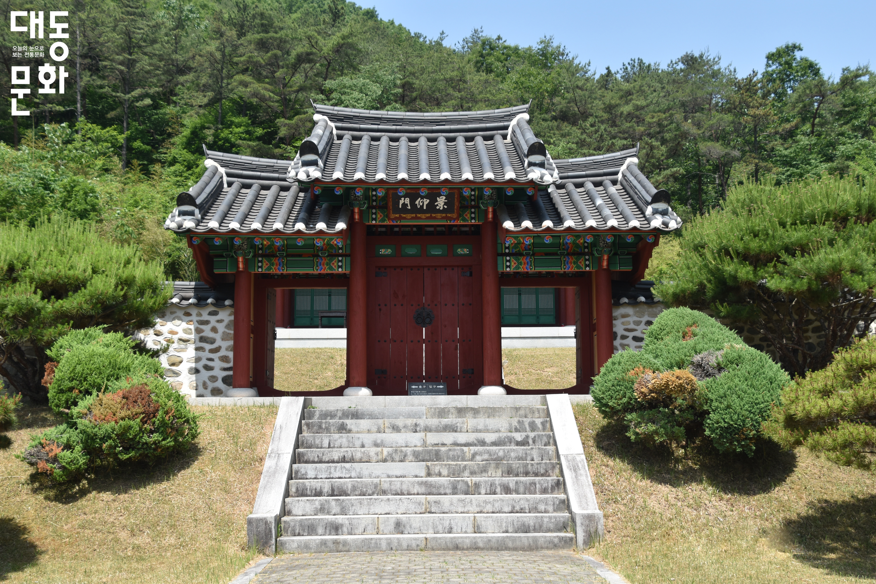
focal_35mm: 42
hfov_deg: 46.4
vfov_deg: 31.9
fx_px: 1022
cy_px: 292
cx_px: 438
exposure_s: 1/320
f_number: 9
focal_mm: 28
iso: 200
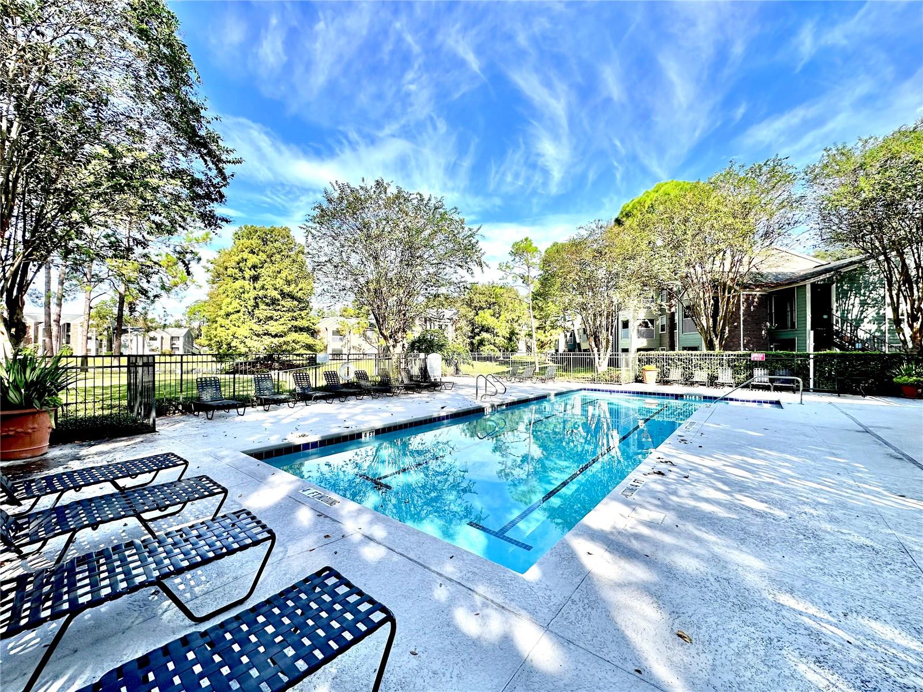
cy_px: 346
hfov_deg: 102.1
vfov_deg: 85.7
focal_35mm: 14
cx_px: 462
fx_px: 373
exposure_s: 1/888
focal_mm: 2.22
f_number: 2.2
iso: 40
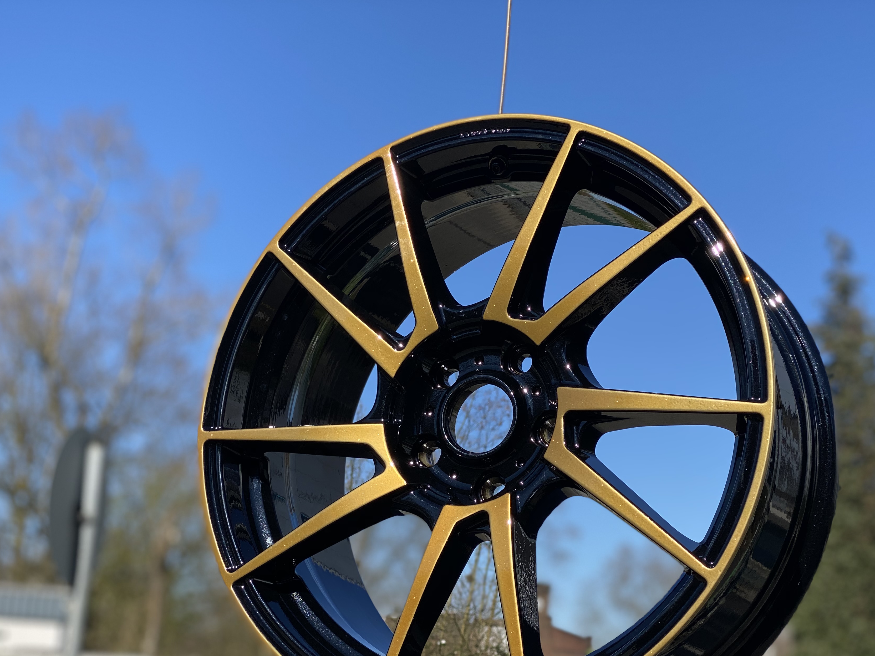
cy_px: 392
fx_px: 1592
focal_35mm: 63
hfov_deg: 30.7
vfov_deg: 23.3
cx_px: 491
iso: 20
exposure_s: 1/1142
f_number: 2
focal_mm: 6
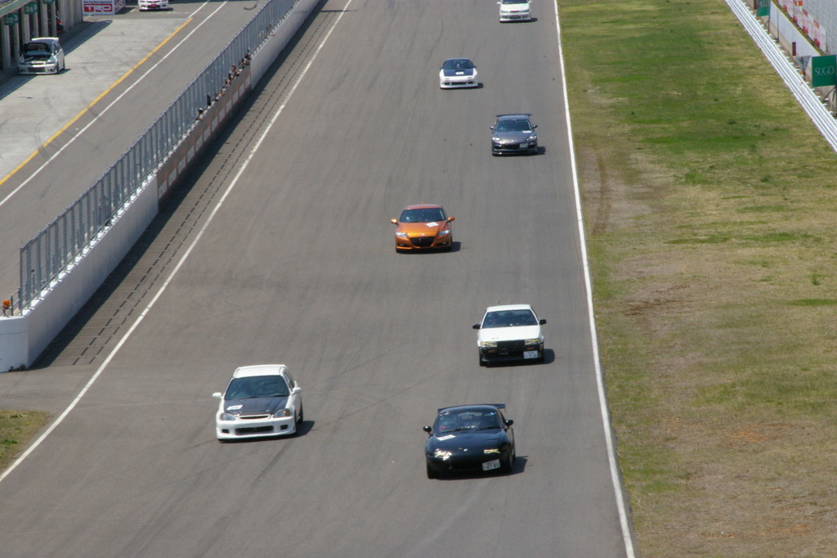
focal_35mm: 214
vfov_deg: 6.4
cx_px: 418
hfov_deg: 9.6
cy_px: 279
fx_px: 4985
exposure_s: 1/125
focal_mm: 143
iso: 800
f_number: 38
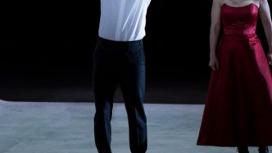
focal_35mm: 388
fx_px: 2796
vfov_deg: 3.1
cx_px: 52
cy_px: 14
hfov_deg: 5.6
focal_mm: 160
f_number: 2.8
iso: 4000
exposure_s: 1/80
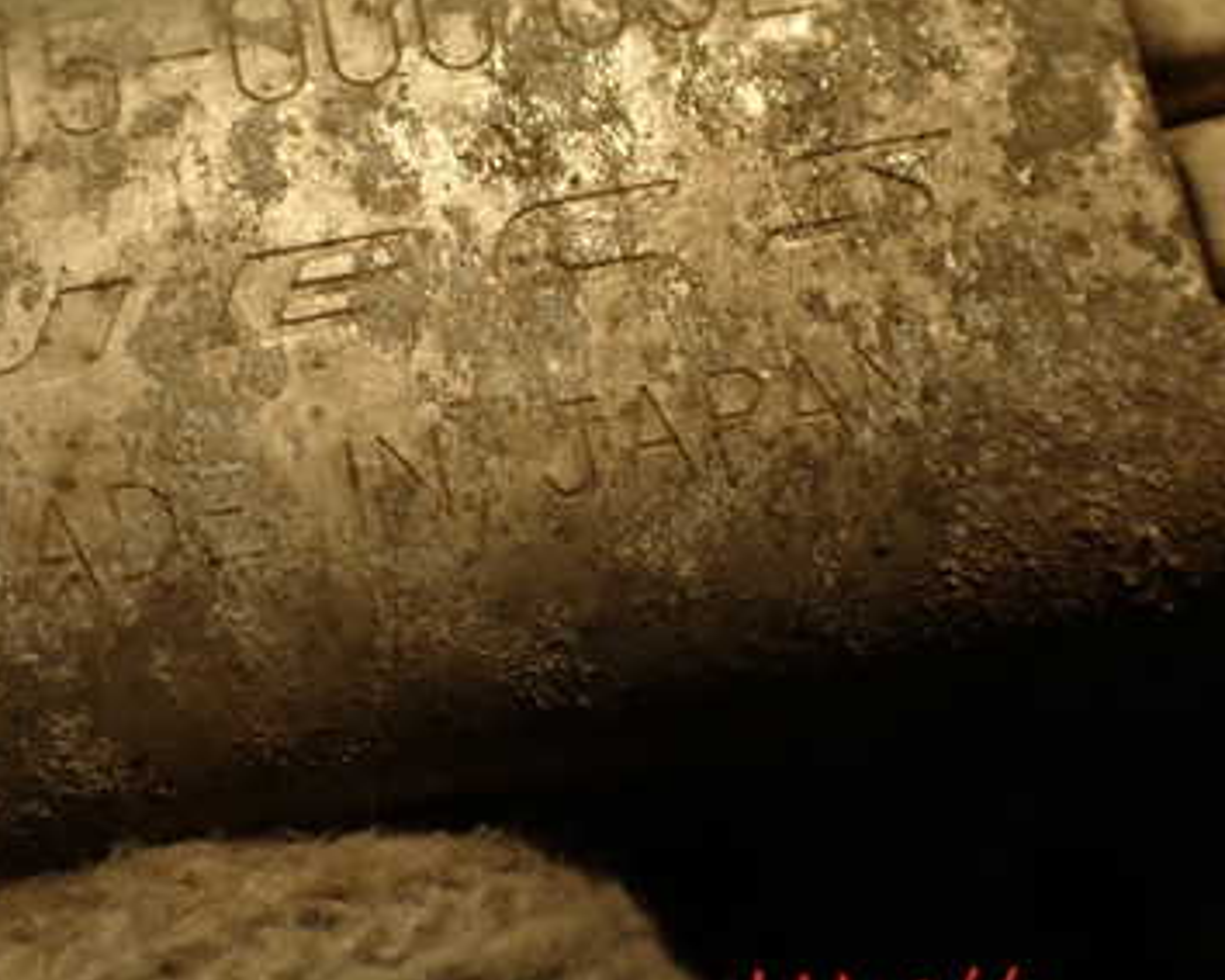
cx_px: 495
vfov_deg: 28.3
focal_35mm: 53
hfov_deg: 35.3
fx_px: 1921
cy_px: 270
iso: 200
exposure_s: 1/40
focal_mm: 5.79
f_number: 2.4
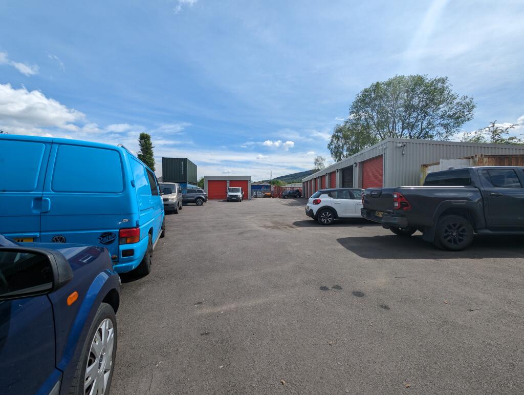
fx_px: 182
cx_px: 262
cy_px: 198
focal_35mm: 12
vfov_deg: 94.6
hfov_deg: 110.5
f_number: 1.95
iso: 40
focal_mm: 2.23
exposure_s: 1/2433
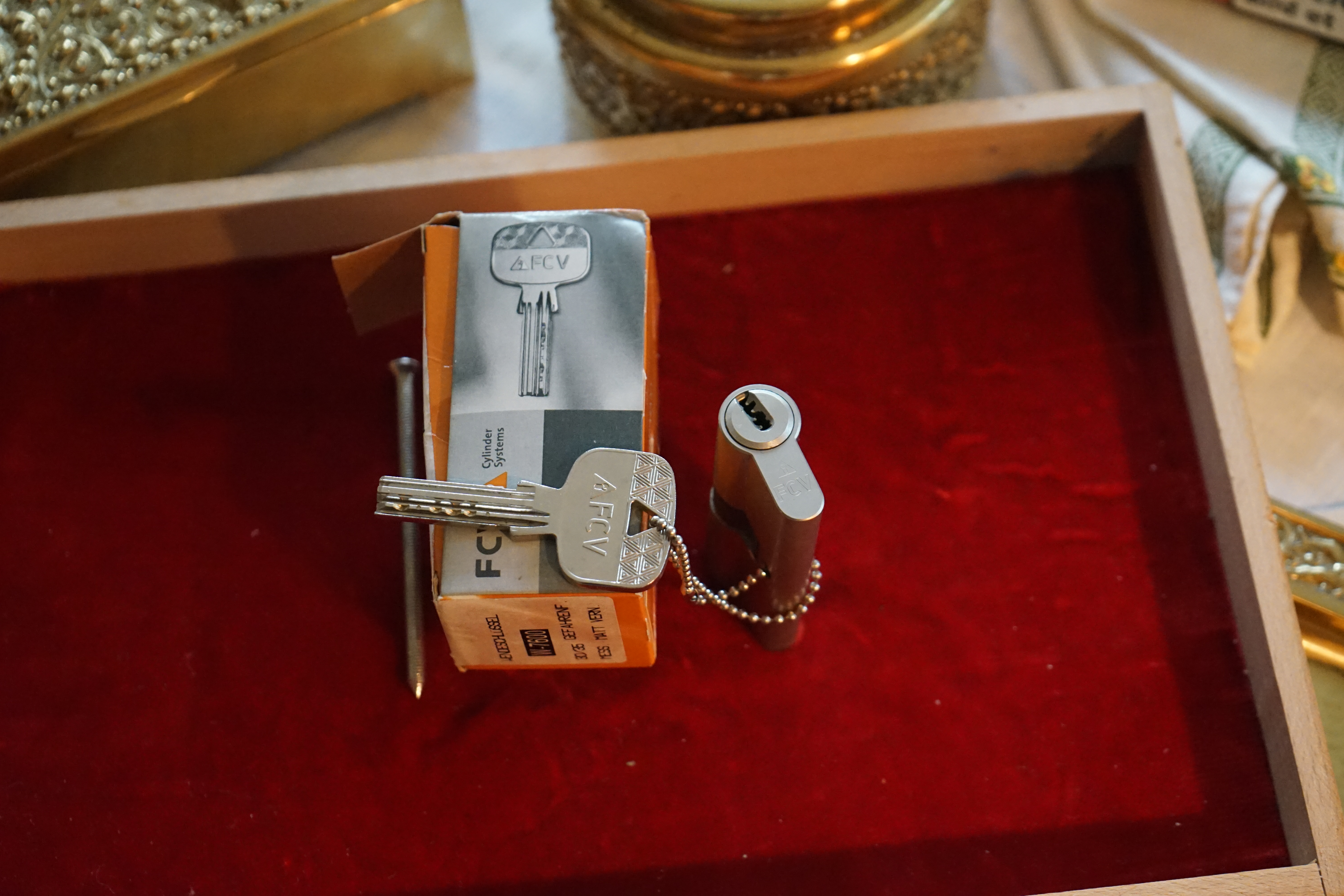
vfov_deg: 22.6
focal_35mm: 60
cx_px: 672
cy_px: 448
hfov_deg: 33.4
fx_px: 2240
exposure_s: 1/100
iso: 6400
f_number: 5
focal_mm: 60
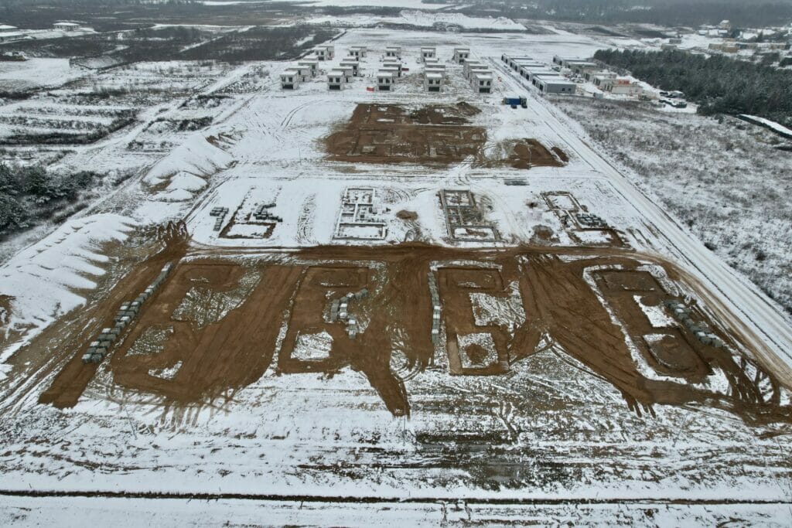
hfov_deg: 78.6
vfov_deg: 57.2
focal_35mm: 22
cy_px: 264
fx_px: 484
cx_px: 396
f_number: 2.8
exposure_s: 1/250
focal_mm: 8.38
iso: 110
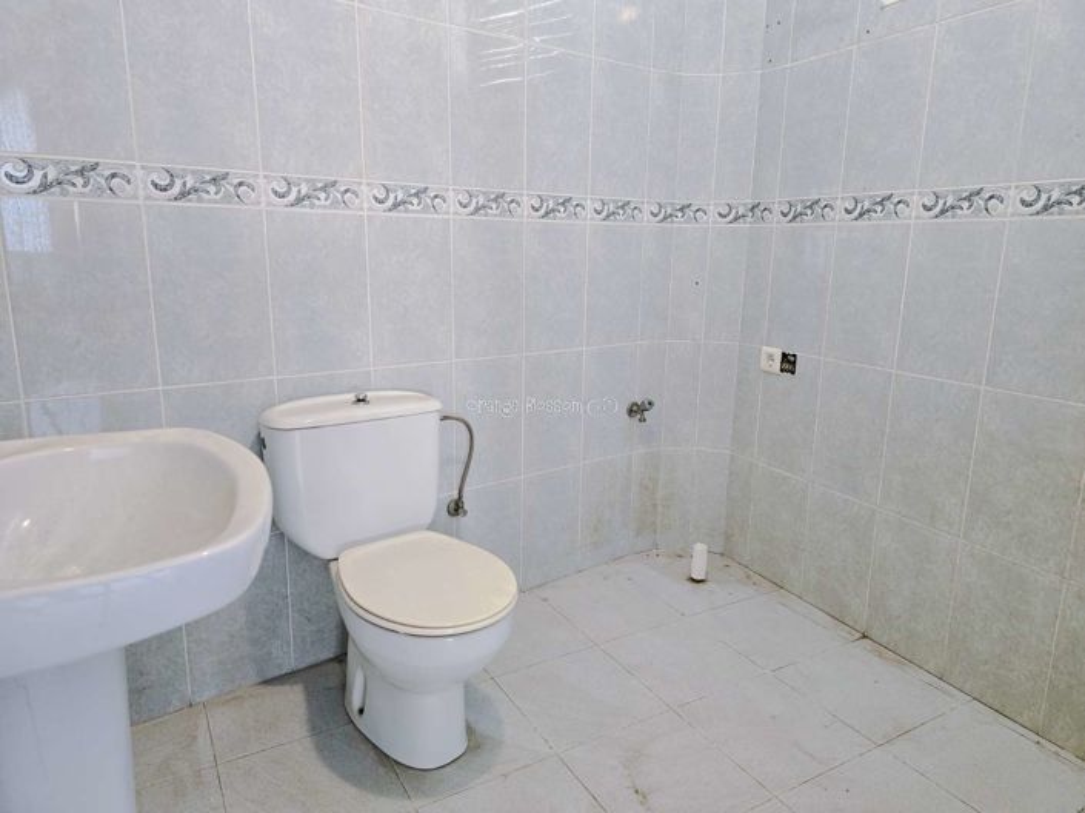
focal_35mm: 23
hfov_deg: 74.0
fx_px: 721
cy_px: 406
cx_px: 542
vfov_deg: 58.8
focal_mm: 6.3
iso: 640
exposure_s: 1/100
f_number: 1.7
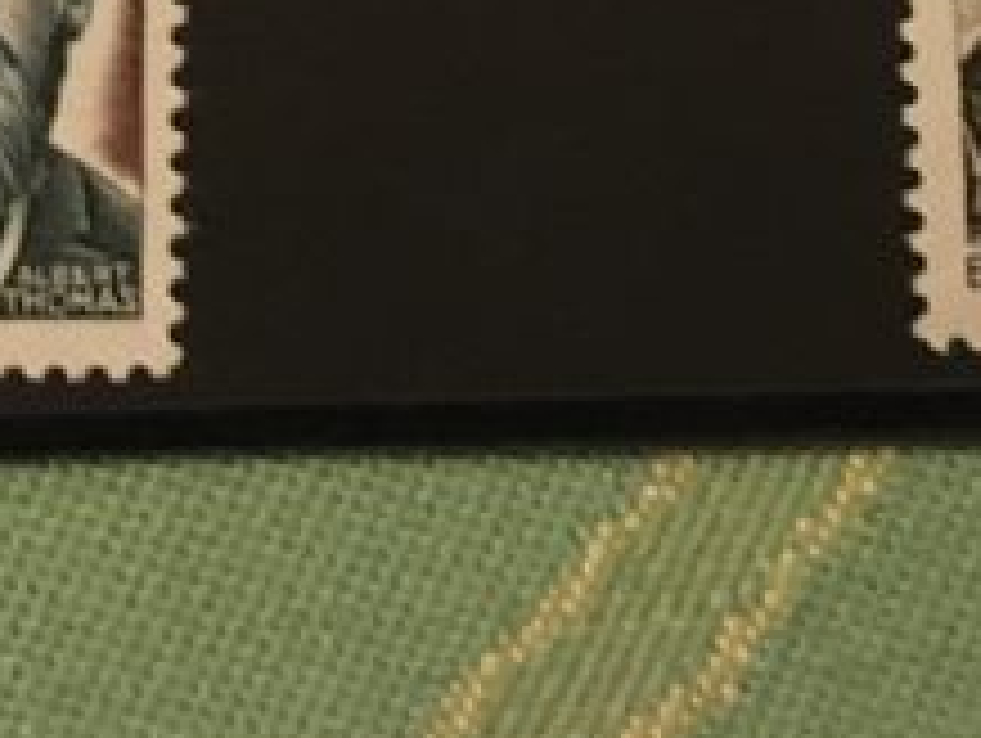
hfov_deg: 14.7
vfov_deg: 10.1
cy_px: -891
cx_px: 140
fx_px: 3773
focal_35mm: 133
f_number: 2.2
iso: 400
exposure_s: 1/17
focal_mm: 4.15
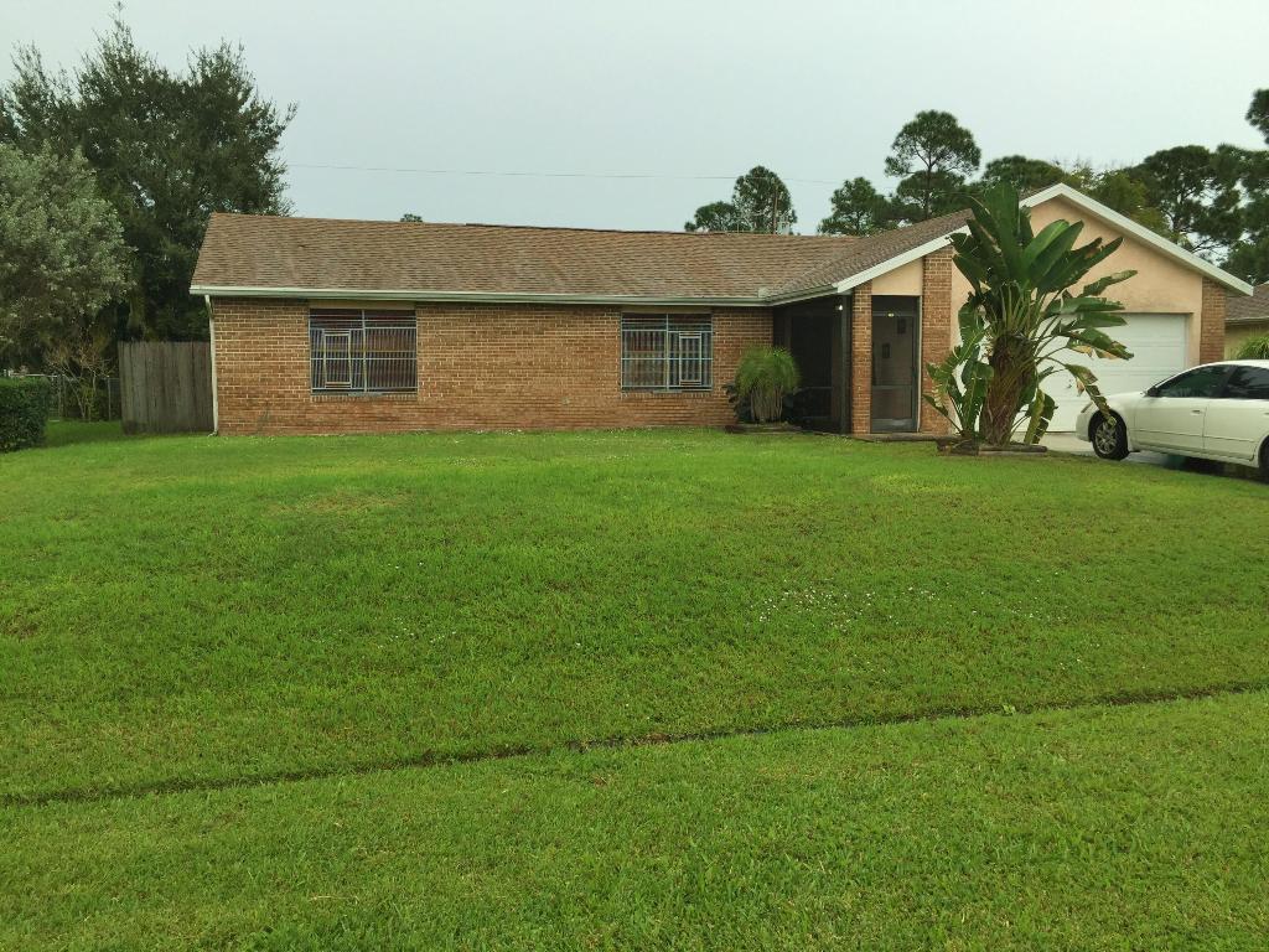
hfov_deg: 61.7
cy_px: 476
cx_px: 634
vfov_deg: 48.2
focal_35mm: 29
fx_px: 1063
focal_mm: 4.15
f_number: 2.2
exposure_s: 1/439
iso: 32
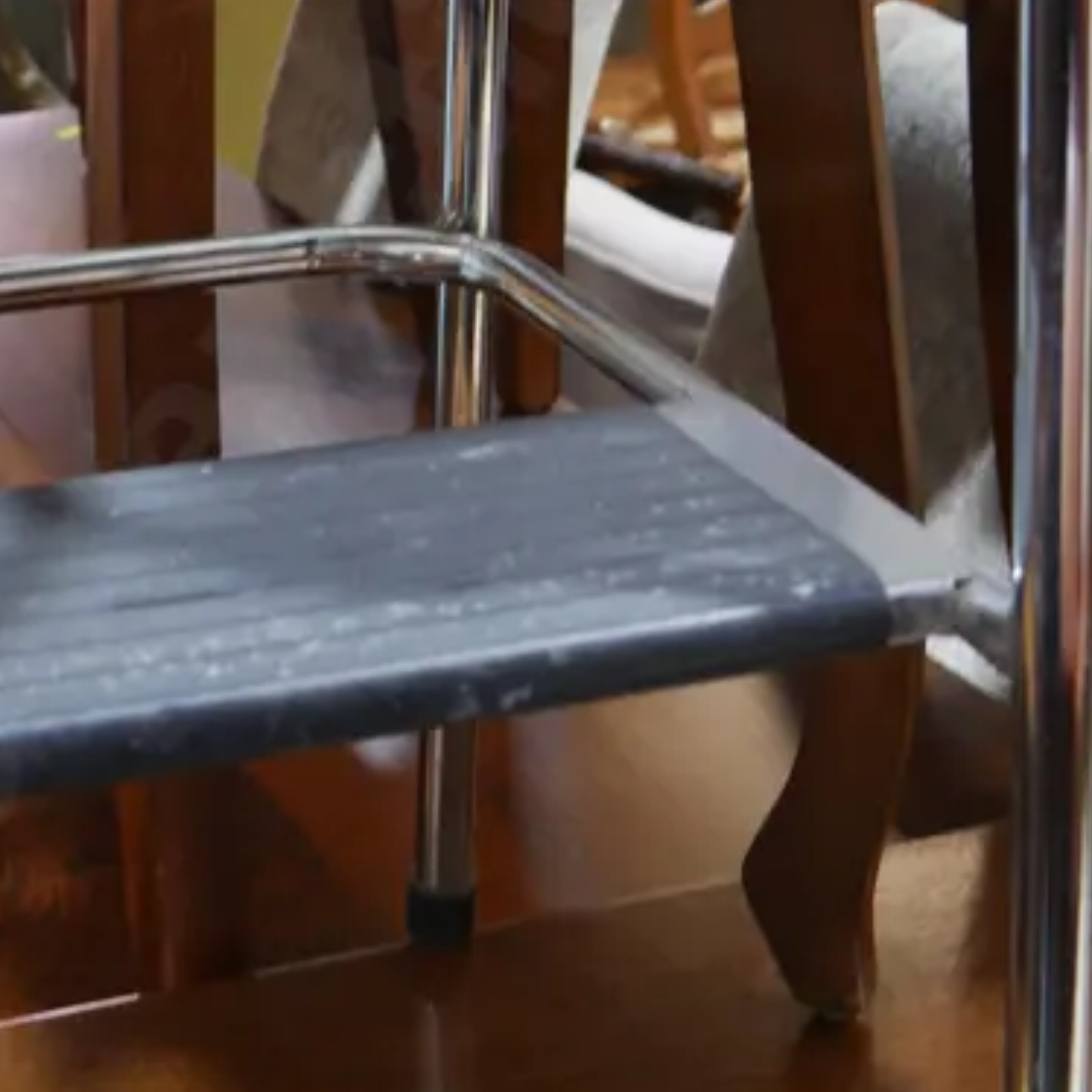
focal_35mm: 92
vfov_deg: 18.8
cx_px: 296
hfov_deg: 18.8
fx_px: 3284
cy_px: 309
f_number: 4.1
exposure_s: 1/60
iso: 640
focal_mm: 19
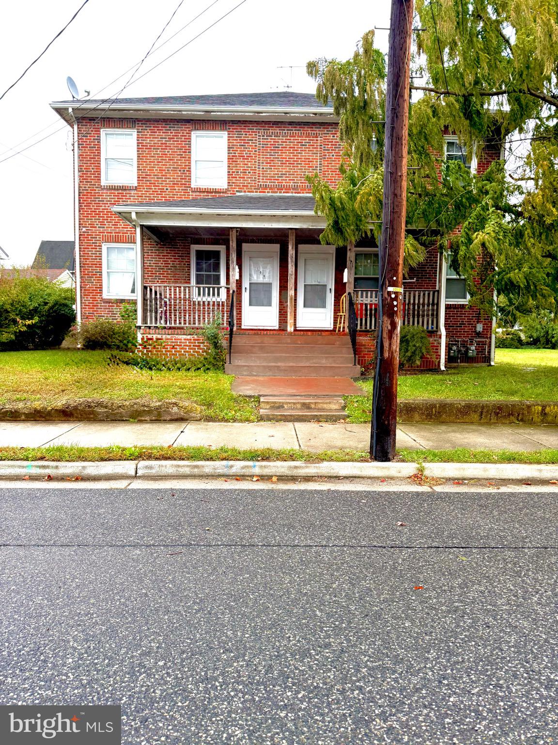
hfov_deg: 56.8
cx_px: 279
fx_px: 516
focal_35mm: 24
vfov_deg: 71.6
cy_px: 372
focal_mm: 6.76
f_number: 1.78
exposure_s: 1/567
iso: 100
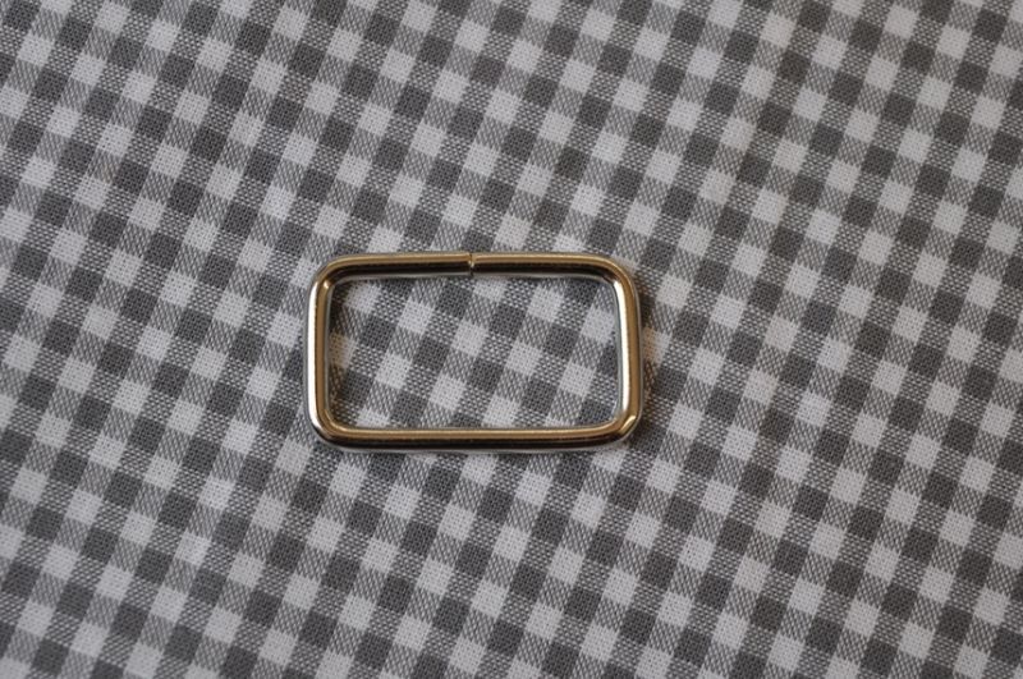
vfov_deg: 16.5
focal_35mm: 82
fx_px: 2341
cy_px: 340
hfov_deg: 24.7
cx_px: 512
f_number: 5.6
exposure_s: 1/100
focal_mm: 55
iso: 400
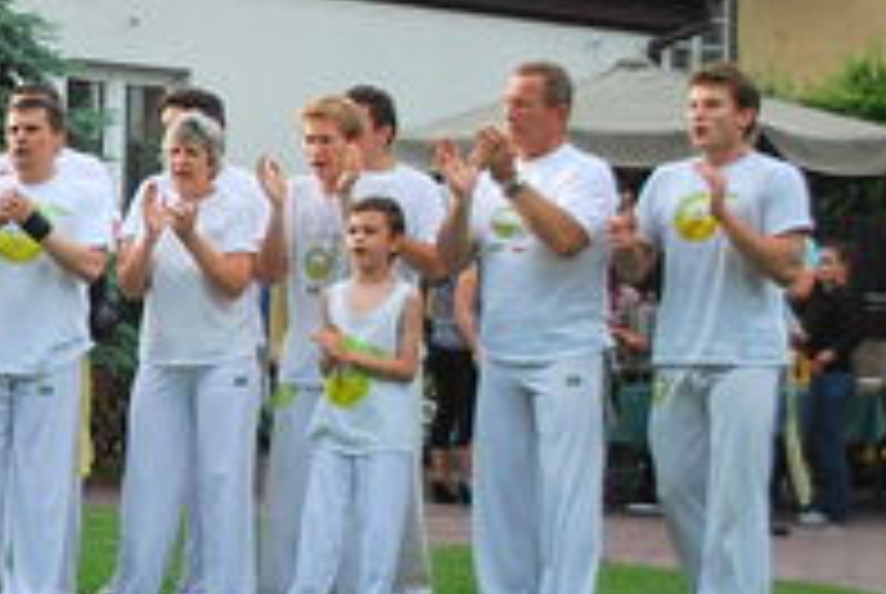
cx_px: -439
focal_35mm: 118
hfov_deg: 15.9
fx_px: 2908
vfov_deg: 11.6
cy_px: 216
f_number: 4.2
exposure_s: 1/160
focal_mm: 26
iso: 100
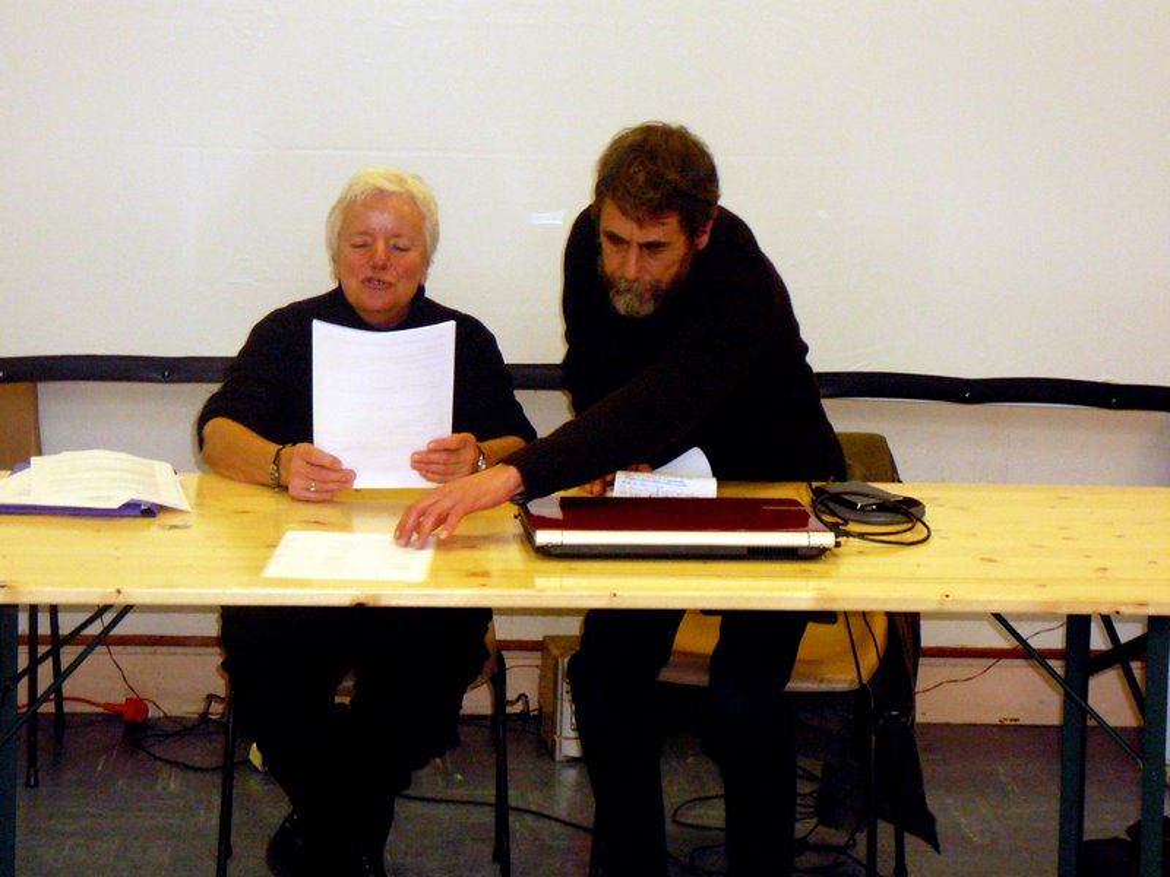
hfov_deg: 20.7
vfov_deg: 15.6
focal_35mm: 95
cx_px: 585
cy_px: 438
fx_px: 3211
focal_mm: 14.1
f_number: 3.9
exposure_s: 1/30
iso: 400
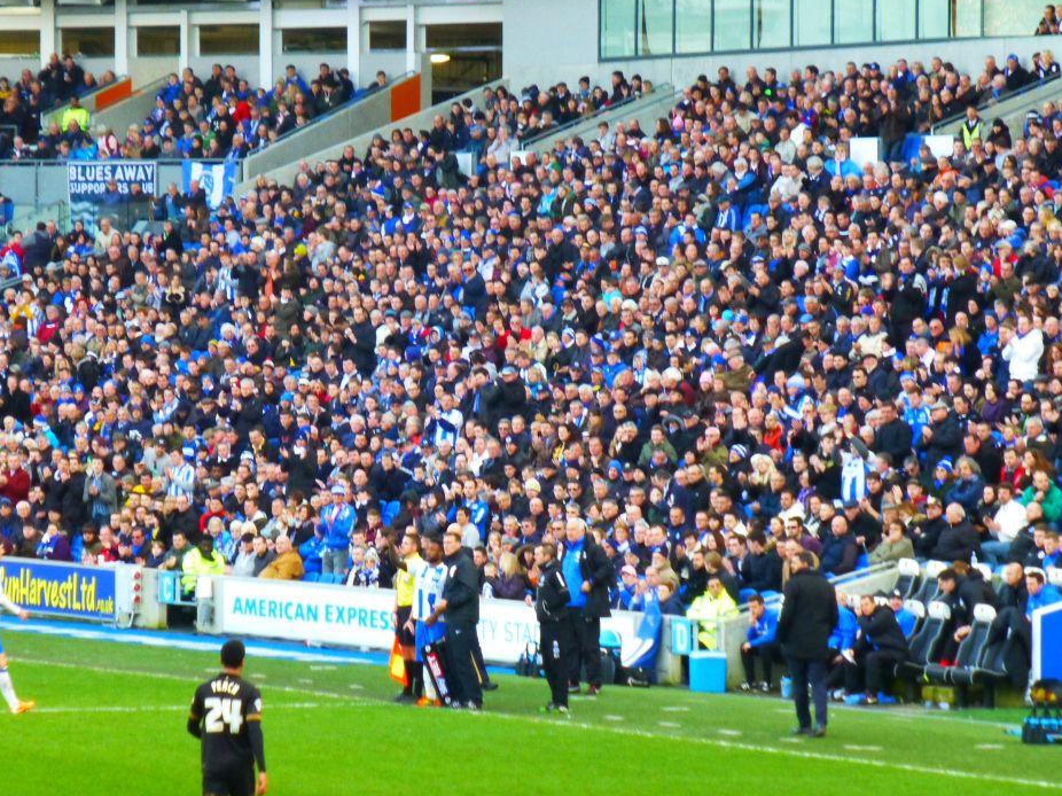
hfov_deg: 7.7
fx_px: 7913
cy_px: 414
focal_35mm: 258
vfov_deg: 5.8
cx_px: 440
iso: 400
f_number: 5.5
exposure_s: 1/50
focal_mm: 35.6
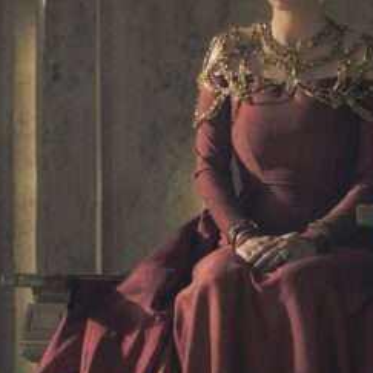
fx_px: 4535
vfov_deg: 4.7
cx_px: 488
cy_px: 180
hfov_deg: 4.7
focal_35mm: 372
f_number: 2.8
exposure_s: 1/160
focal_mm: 144
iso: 800
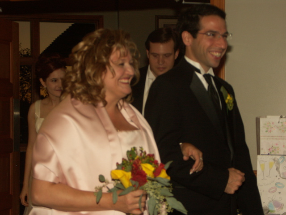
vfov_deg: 16.4
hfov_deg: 21.8
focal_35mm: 90
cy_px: 108
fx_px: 744
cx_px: 143
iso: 200
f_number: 3.5
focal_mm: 23.03
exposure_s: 1/80
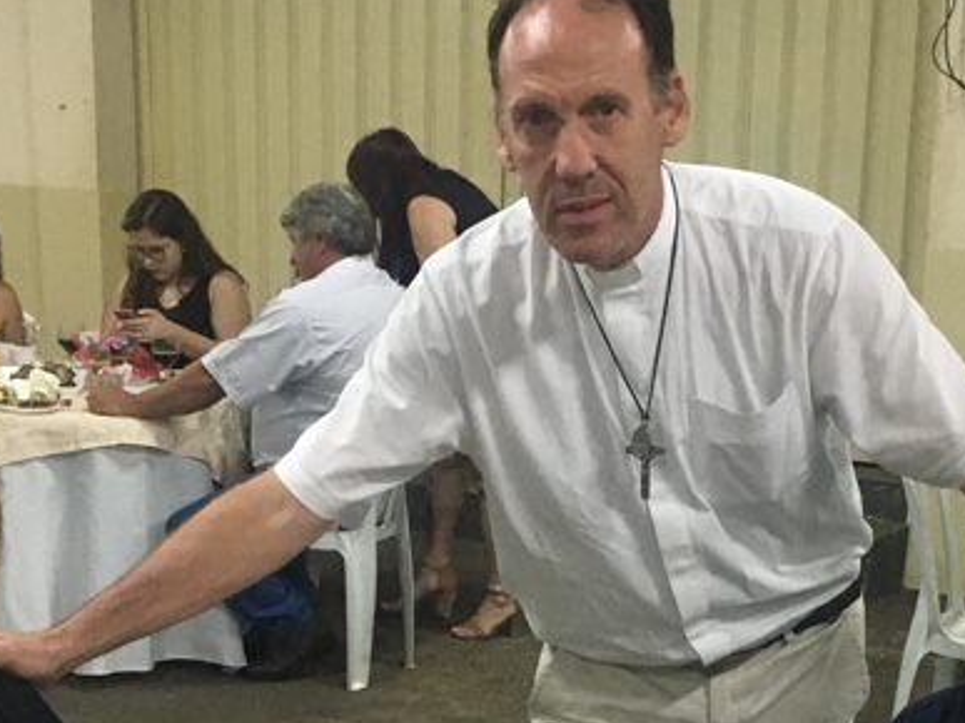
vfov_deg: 18.9
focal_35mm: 75
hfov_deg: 26.0
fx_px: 2090
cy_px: 788
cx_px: 551
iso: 200
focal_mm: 4.15
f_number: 2.2
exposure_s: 1/30
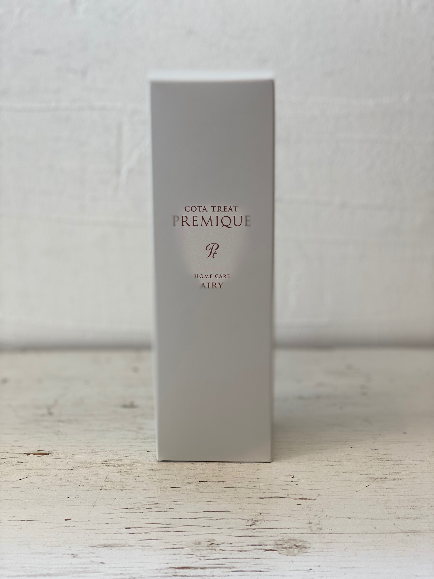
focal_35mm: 52
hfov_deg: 28.0
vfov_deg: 36.8
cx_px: 217
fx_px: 869
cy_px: 290
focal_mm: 6
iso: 32
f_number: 2
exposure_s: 1/120
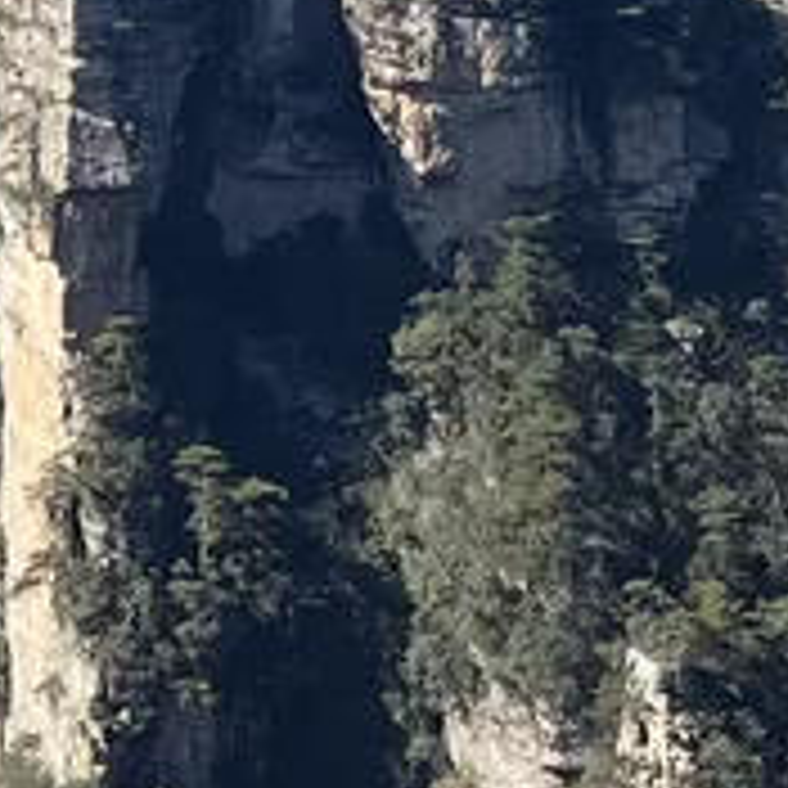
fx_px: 4868
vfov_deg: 8.8
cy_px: -662
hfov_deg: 9.2
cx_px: -104
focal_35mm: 189
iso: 50
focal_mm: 5.1
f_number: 1.6
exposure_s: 1/2755
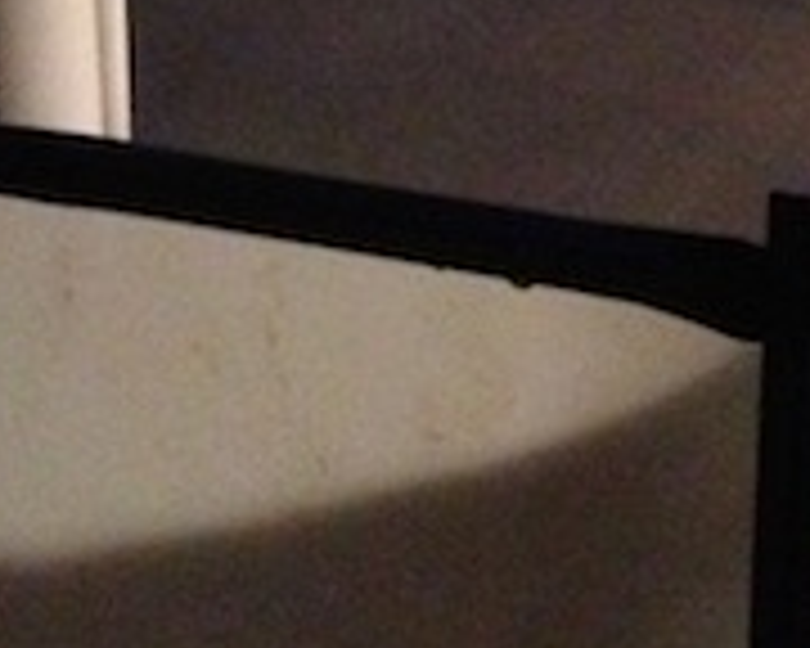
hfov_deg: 12.7
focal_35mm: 152
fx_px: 3644
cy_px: -328
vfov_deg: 9.9
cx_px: 513
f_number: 2.4
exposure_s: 1/15
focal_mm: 4.28
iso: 800
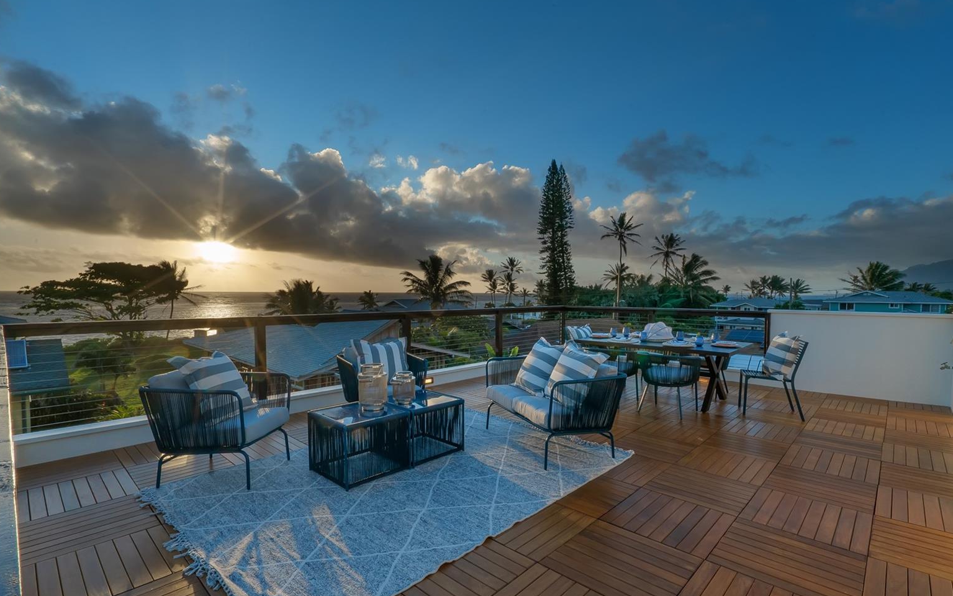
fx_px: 442
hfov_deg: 94.3
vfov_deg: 68.0
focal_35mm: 17
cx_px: 488
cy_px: 314
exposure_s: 1/800
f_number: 22
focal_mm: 16
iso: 500
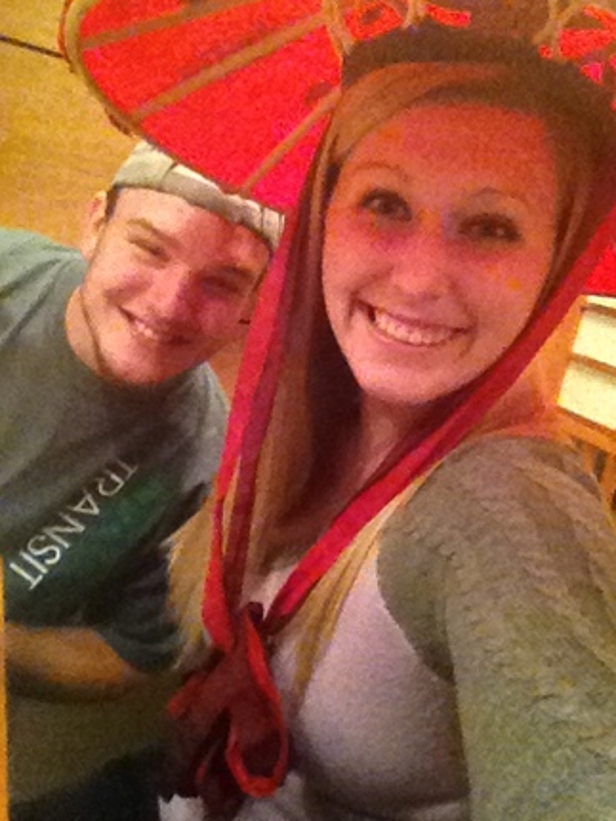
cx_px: 332
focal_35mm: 39
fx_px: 926
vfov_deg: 47.9
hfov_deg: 36.8
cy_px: 394
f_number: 2.4
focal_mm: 1.85
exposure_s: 1/24
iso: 1000
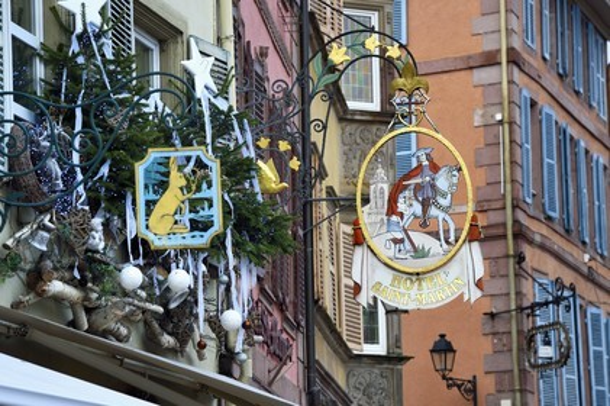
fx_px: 2878
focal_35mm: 170
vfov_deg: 8.1
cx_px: 305
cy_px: 203
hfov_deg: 12.1
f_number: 7.1
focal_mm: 170
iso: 200
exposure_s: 1/40
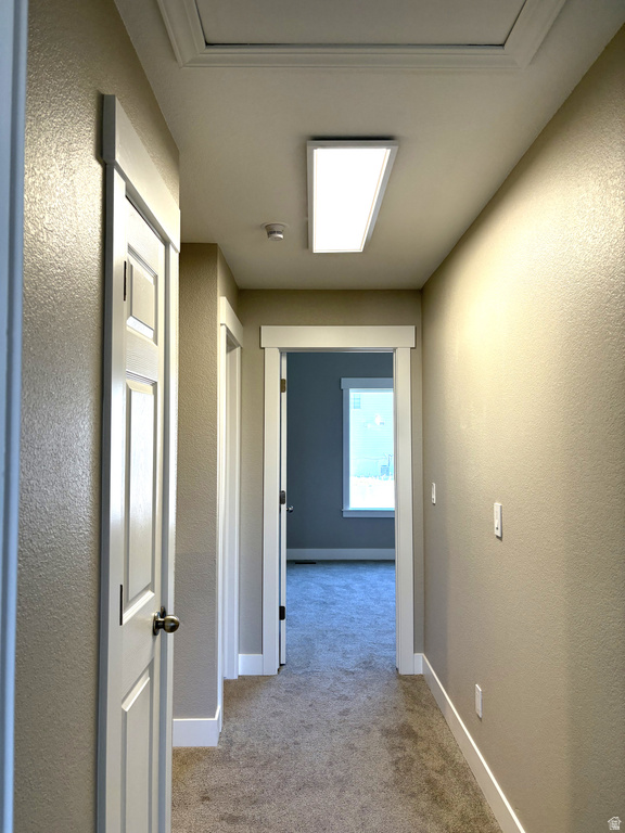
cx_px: 312
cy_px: 416
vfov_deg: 67.3
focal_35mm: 26
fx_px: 626
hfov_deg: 53.1
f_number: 1.6
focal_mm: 5.96
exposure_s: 1/176
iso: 125
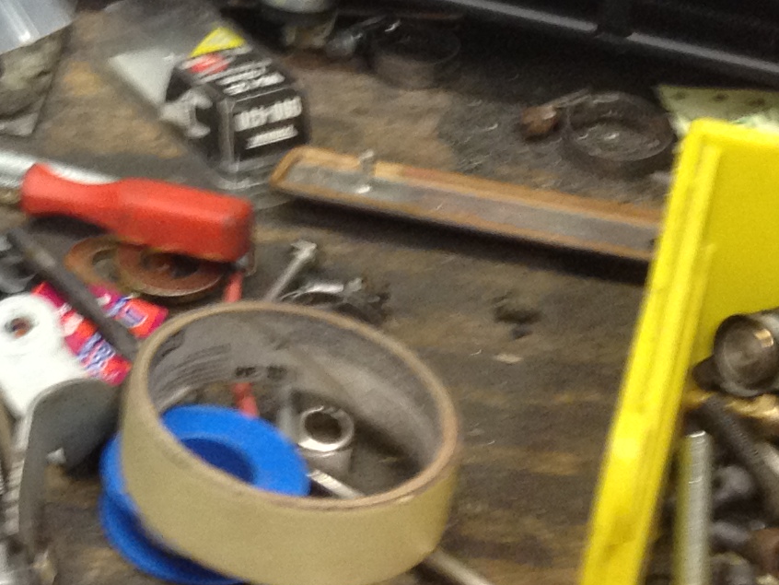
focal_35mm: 135
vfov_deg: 10.7
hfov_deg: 14.2
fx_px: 3039
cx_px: -147
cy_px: -199
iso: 160
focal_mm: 4.28
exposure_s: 1/20
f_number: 2.4
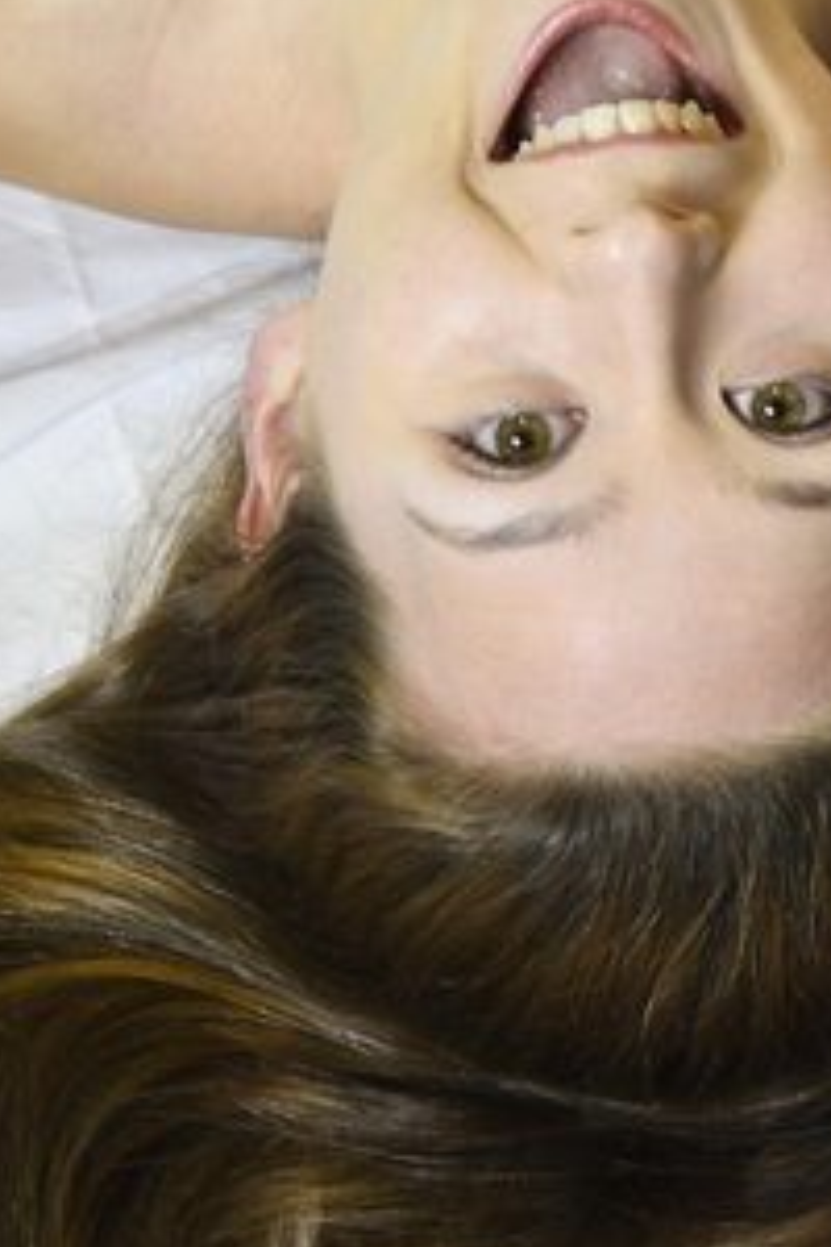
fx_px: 5713
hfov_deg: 8.3
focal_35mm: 165
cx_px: 731
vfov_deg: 12.4
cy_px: 482
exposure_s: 1/30
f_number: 5.6
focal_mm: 55
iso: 900
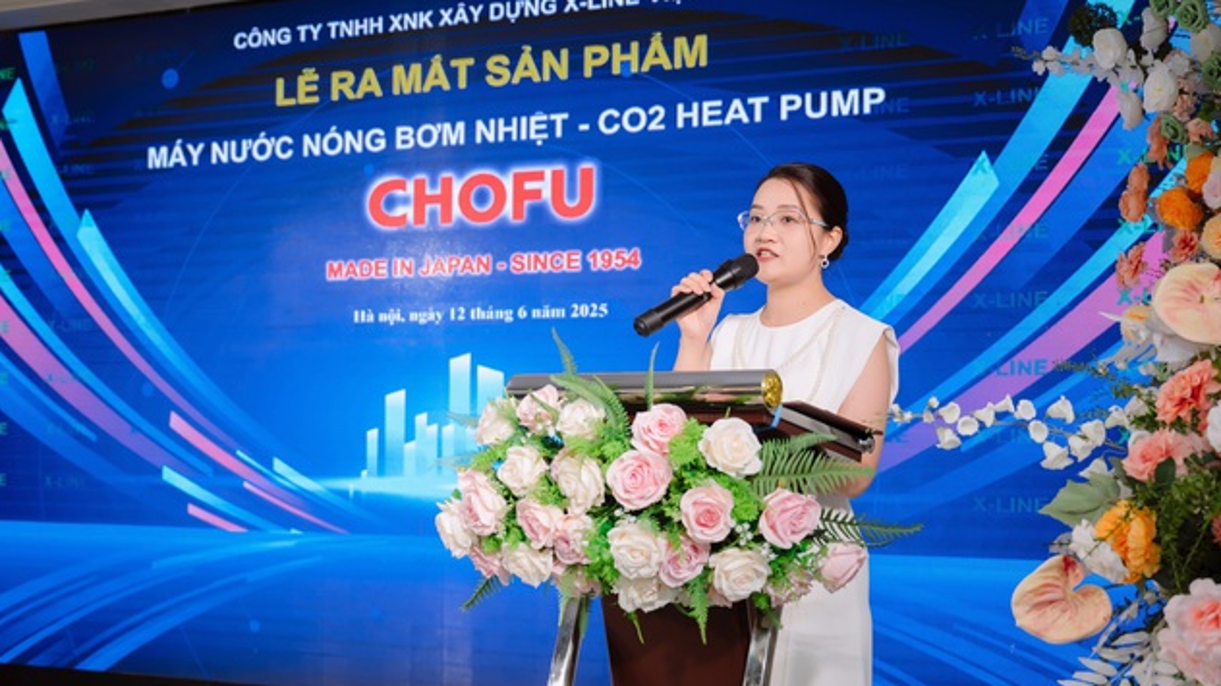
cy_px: 362
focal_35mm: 52
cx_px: 607
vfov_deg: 23.0
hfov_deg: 39.9
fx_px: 1683
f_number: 4
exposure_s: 1/100
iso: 500
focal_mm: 49
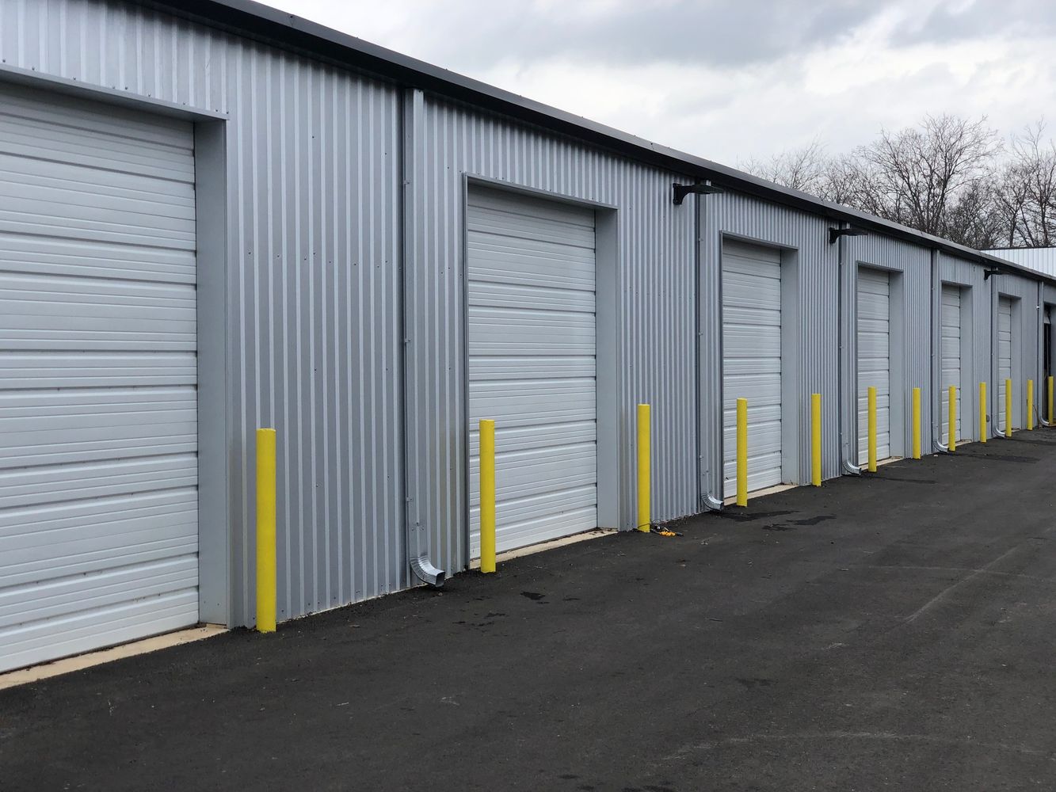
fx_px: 1586
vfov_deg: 28.0
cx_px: 528
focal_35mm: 52
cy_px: 396
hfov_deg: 36.8
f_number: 2.4
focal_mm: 6
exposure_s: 1/496
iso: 16
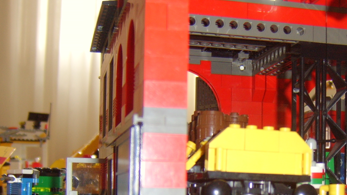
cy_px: 200
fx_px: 524
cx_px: 267
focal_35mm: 57
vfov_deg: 20.3
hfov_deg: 35.6
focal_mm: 8.13
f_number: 2.7
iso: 141
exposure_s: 1/30
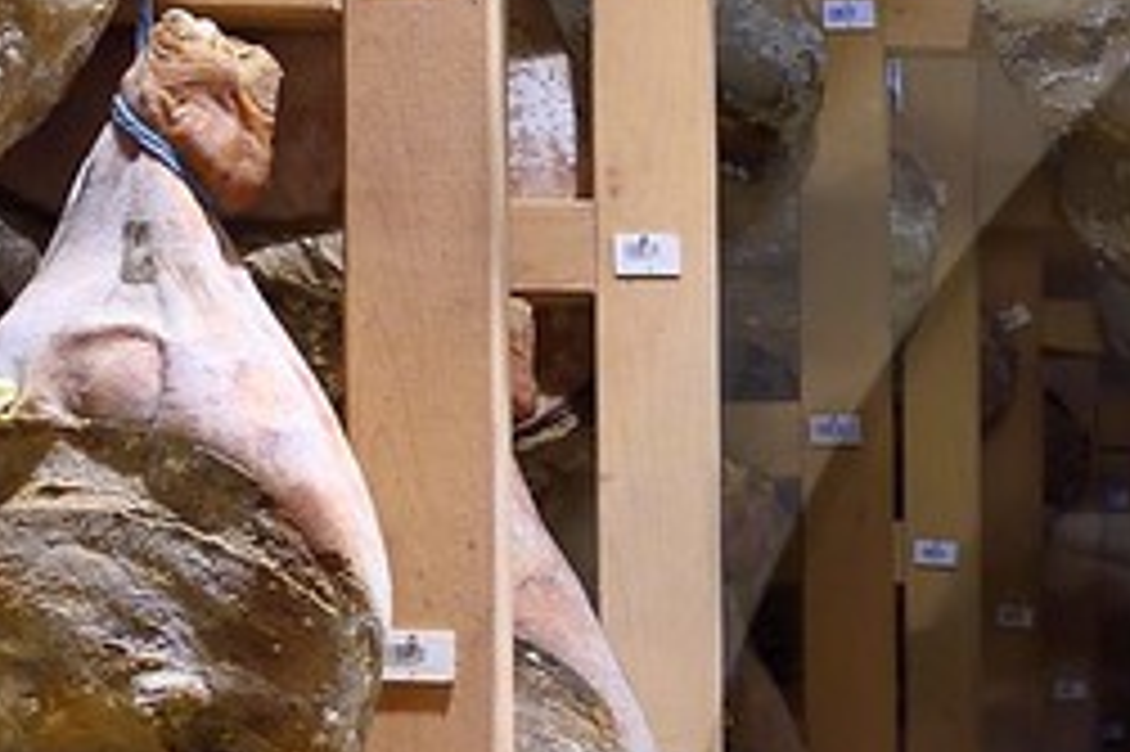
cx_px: 2292
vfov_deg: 8.7
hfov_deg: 11.9
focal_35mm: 153
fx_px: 4799
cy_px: 1254
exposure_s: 1/6
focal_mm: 24
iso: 800
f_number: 7.1
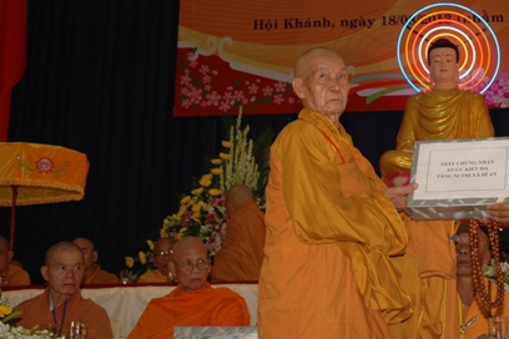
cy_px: 82
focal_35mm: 80
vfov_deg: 17.0
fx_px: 1131
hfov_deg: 25.1
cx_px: 385
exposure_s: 1/60
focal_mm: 34
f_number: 4.2
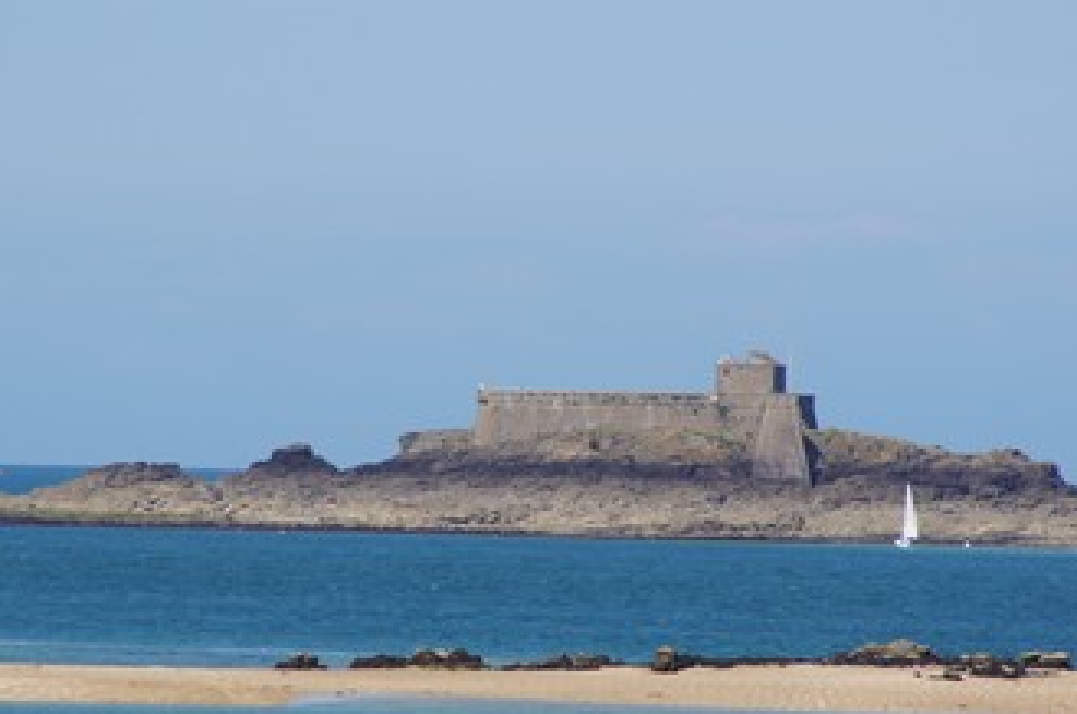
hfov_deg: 4.9
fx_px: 12511
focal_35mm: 419
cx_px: 593
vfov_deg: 3.3
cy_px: 437
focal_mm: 200
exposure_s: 1/320
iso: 100
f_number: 8
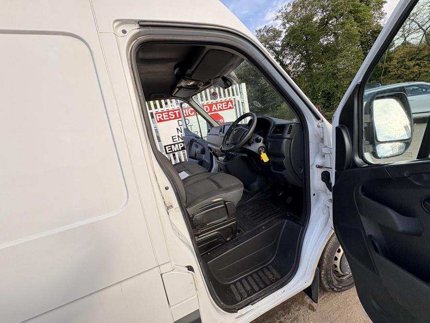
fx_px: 174
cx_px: 215
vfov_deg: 85.7
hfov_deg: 102.1
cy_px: 162
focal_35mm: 14
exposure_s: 1/215
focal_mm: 2.22
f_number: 2.2
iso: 64
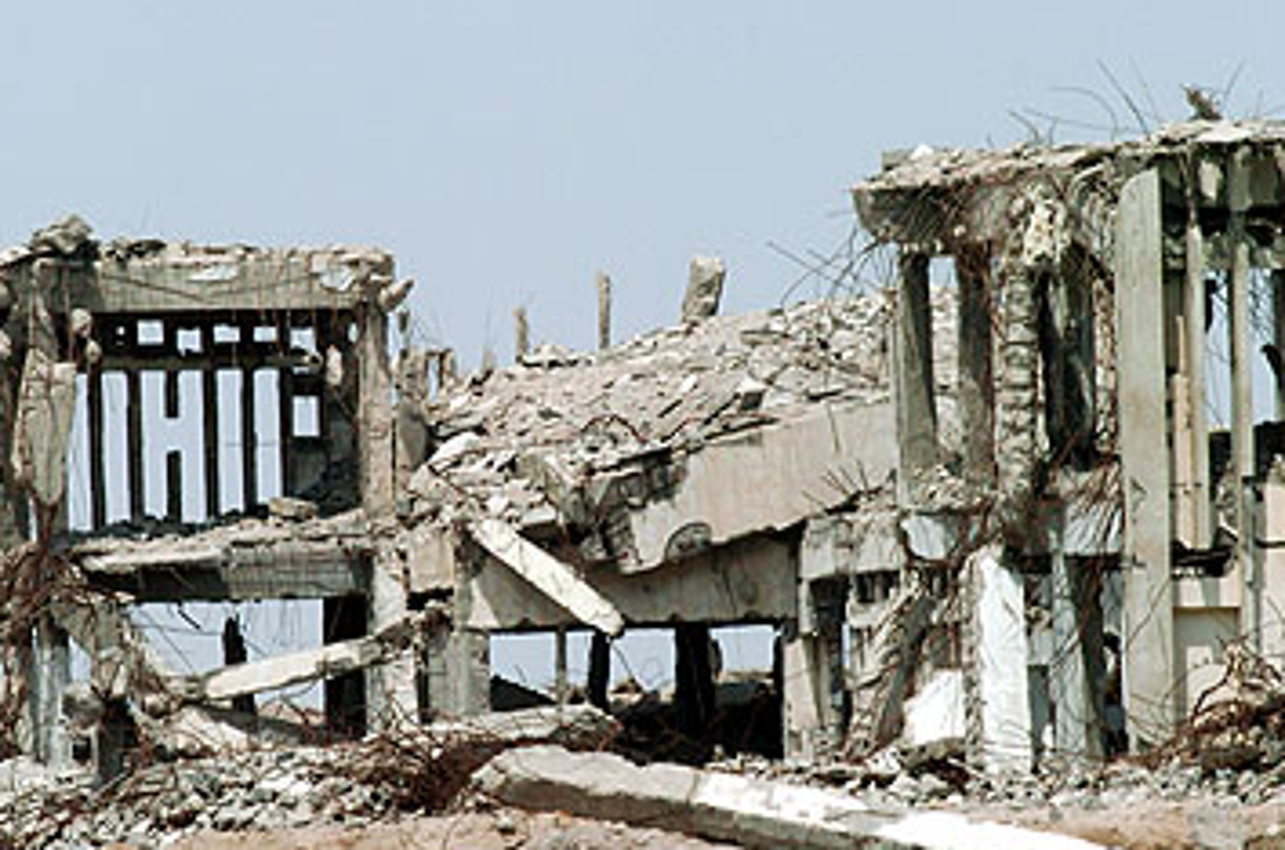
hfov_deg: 5.1
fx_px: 14489
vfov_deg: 3.4
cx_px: 628
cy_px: 487
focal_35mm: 407
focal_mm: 200
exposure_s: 1/1000
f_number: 12
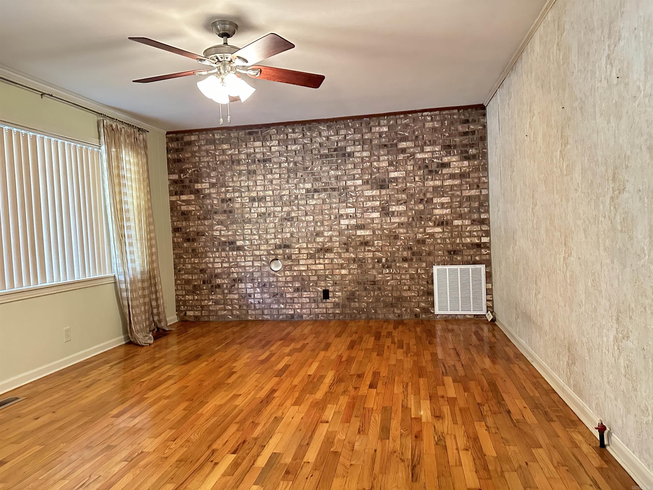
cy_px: 245
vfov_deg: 56.8
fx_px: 453
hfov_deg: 71.6
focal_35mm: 24
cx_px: 326
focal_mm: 6.86
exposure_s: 1/40
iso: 1000
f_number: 1.78
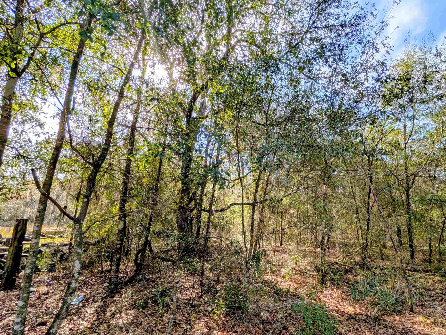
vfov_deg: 85.7
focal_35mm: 14
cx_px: 251
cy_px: 179
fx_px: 181
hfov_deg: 101.4
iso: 47
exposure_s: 1/2439
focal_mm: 2.02
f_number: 1.7
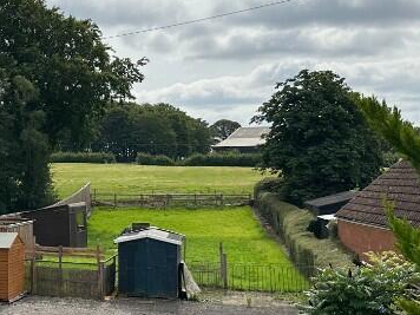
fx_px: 837
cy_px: 168
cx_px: -41
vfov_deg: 21.3
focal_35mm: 69
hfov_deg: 26.0
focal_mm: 6.86
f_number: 1.78
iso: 80
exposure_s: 1/9709
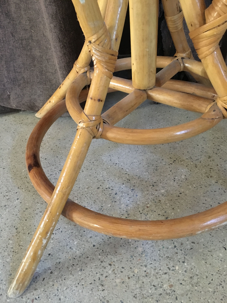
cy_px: 152
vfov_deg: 61.7
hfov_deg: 48.2
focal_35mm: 29
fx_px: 254
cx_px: 114
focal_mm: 4.15
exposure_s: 1/17
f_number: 2.2
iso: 400
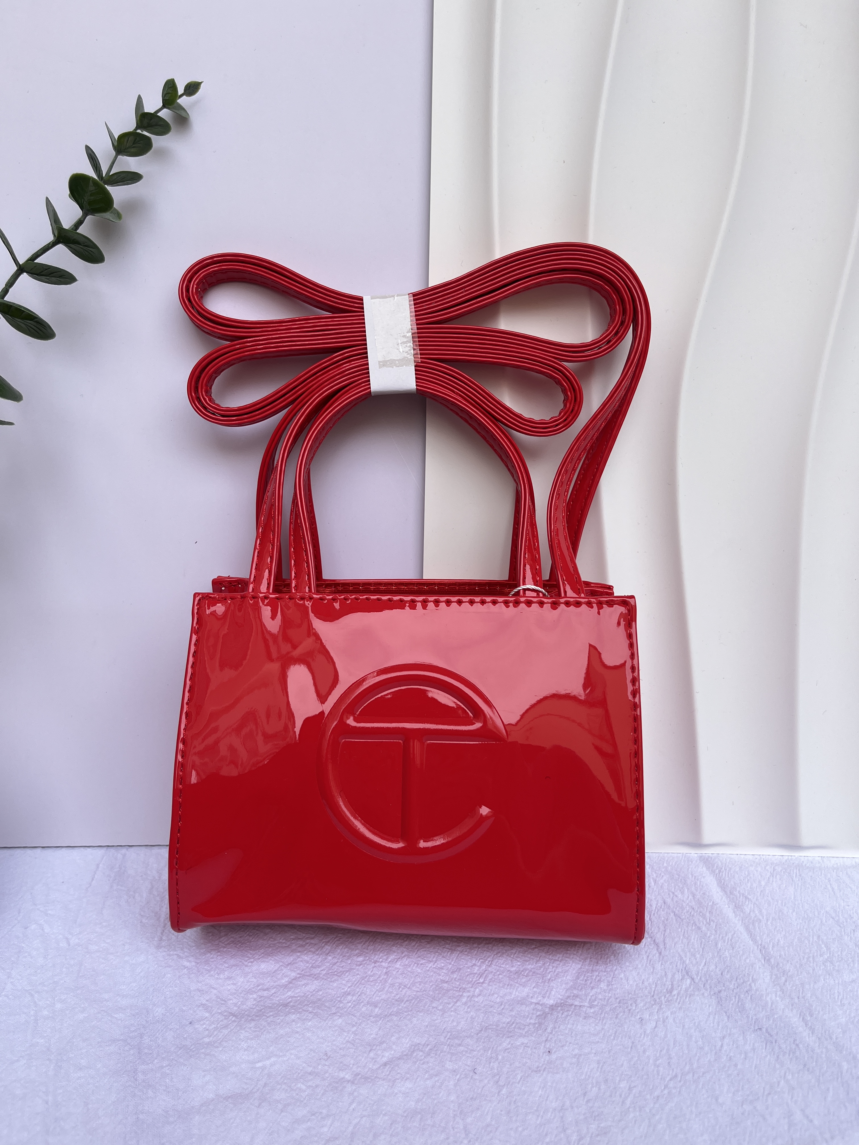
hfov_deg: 53.1
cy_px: 572
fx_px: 860
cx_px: 430
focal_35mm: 26
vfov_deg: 67.3
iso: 50
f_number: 1.6
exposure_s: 1/959
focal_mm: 5.1
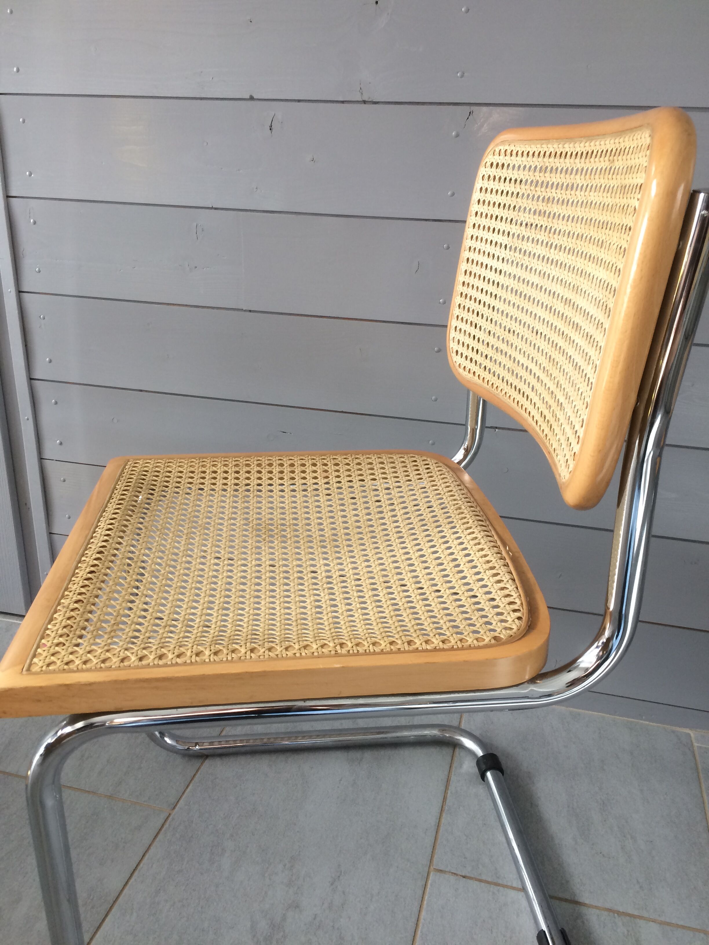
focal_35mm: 29
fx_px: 792
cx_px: 354
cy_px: 472
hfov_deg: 48.2
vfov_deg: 61.7
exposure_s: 1/33
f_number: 2.2
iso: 32
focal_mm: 4.15
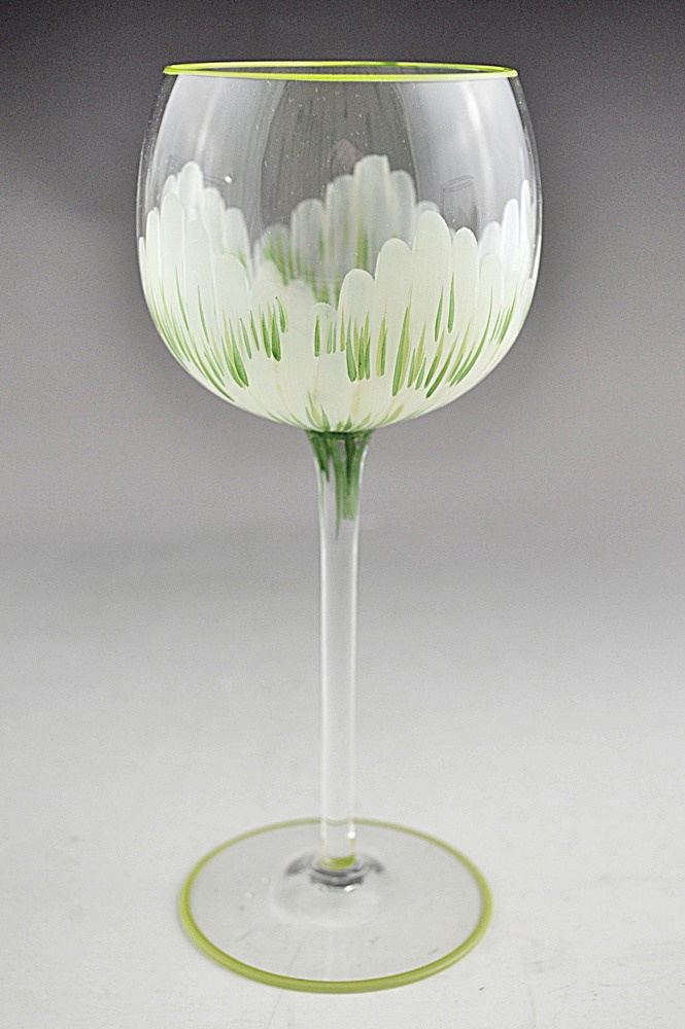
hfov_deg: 25.0
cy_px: 514
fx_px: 1544
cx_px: 342
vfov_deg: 36.9
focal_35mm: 54
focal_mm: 36
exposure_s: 1/80
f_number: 5
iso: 400
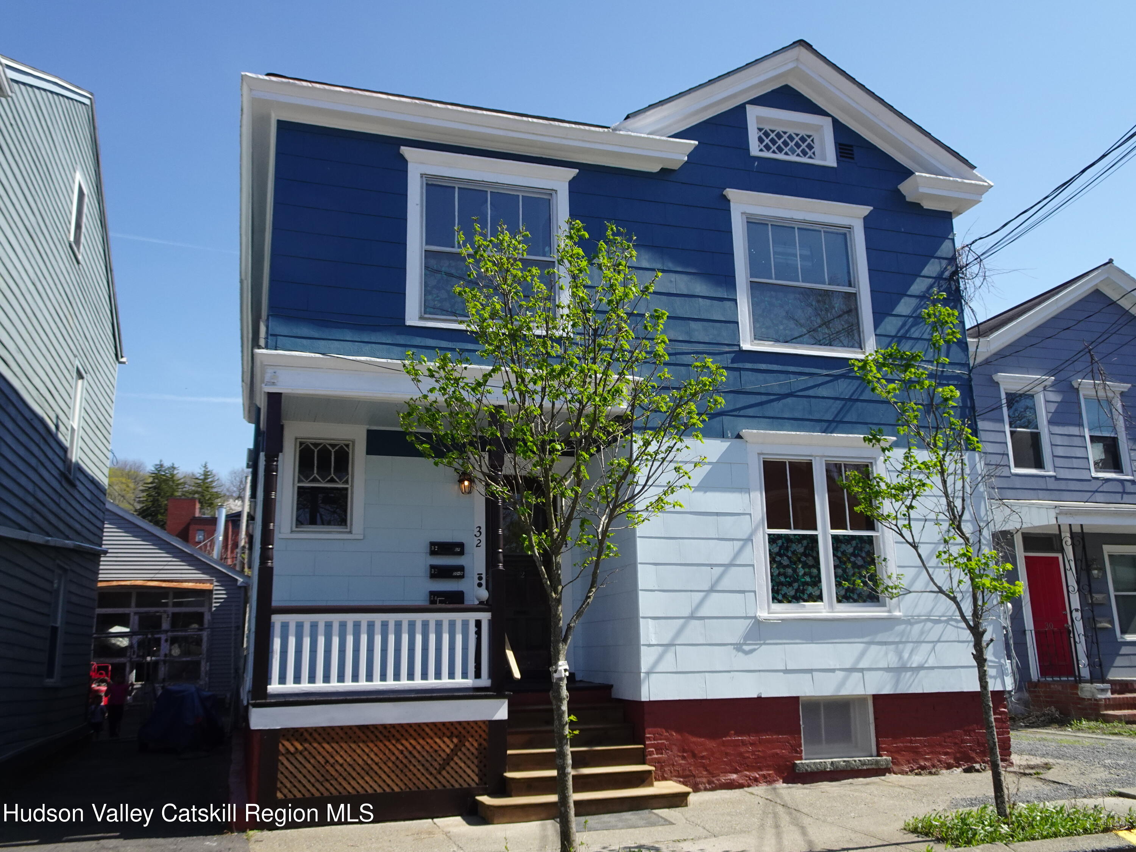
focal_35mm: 29
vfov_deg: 48.2
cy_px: 426
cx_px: 568
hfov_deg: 61.7
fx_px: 952
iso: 80
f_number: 3.5
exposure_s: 1/640
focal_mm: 4.96
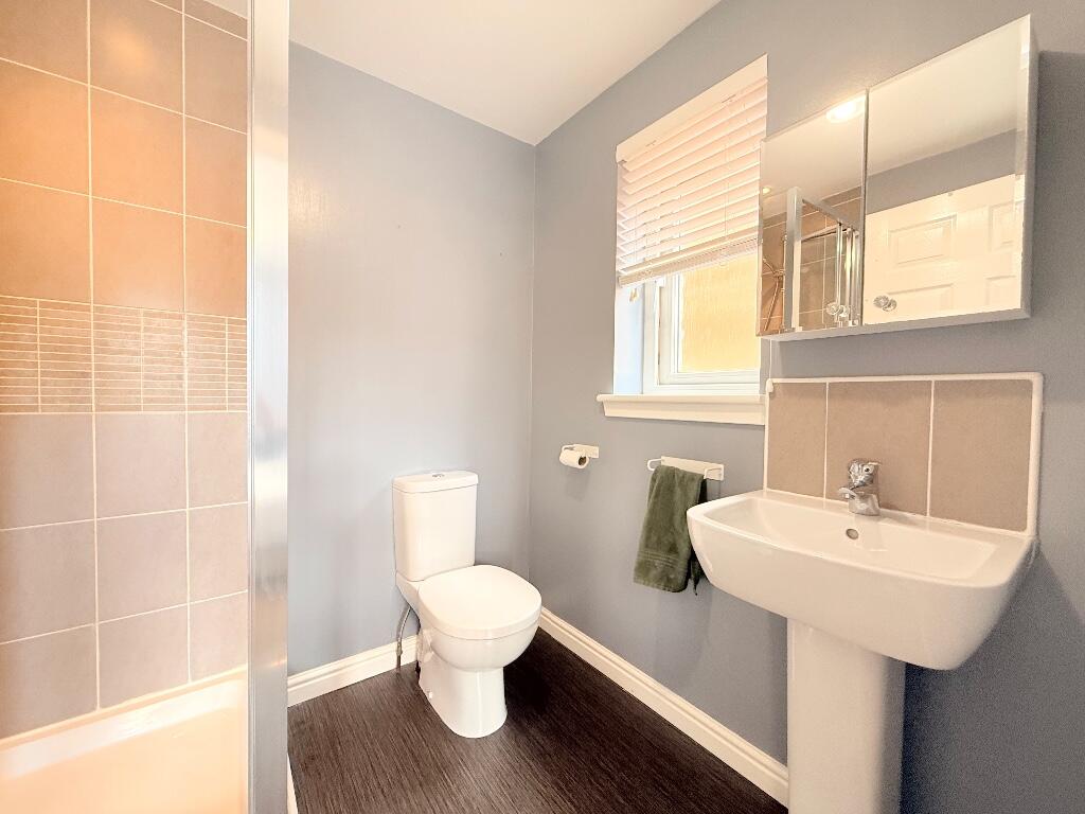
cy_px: 407
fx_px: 439
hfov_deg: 102.1
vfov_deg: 85.7
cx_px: 542
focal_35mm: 14
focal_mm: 2.22
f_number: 2.2
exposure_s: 1/100
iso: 320
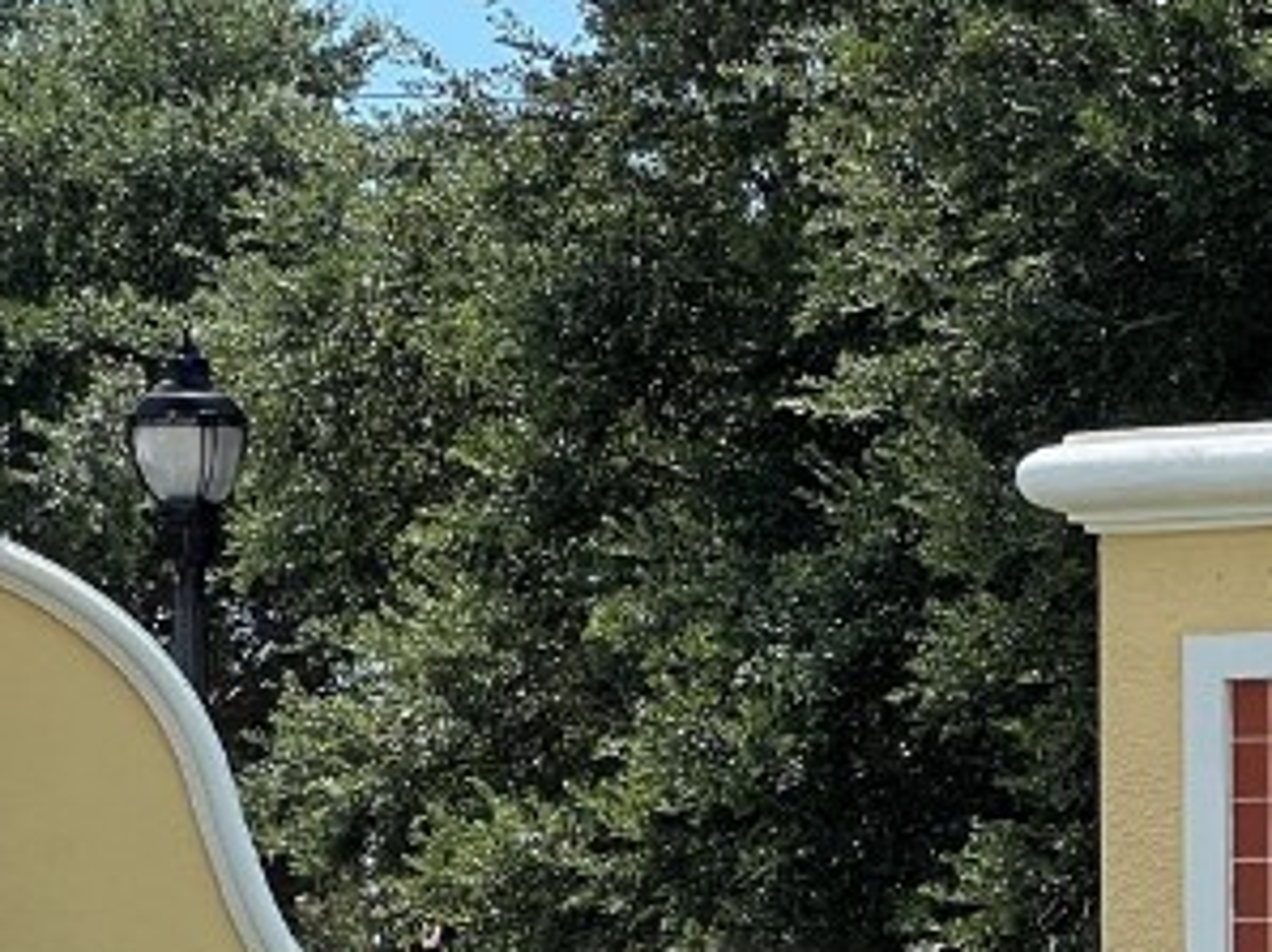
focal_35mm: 265
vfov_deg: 5.6
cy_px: 1353
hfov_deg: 7.4
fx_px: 9730
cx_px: 1810
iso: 32
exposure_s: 1/459
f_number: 2.8
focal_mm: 9
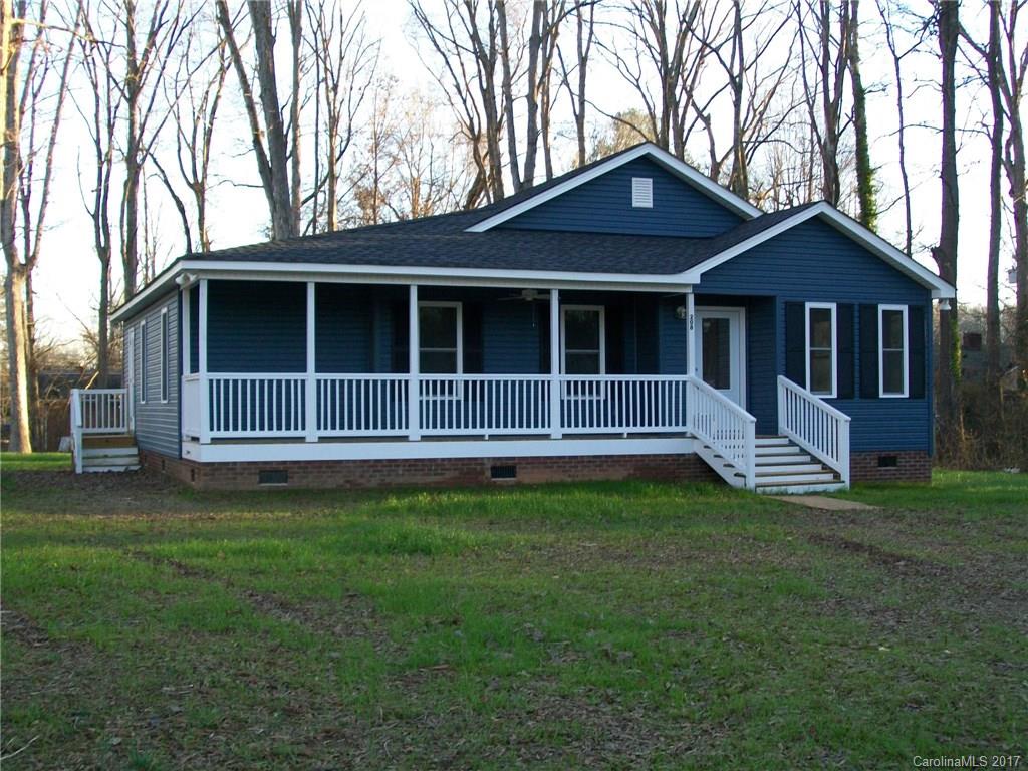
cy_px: 386
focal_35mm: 45
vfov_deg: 32.2
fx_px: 1336
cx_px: 514
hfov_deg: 42.1
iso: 64
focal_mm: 7.6
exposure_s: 1/80
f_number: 3
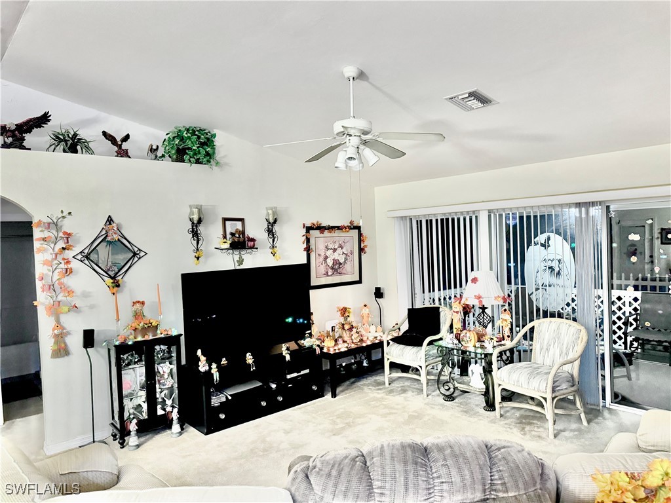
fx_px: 465
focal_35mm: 24
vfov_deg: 56.8
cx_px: 336
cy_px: 252
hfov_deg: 71.6
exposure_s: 1/40
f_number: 1.78
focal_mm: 6.76
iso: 640
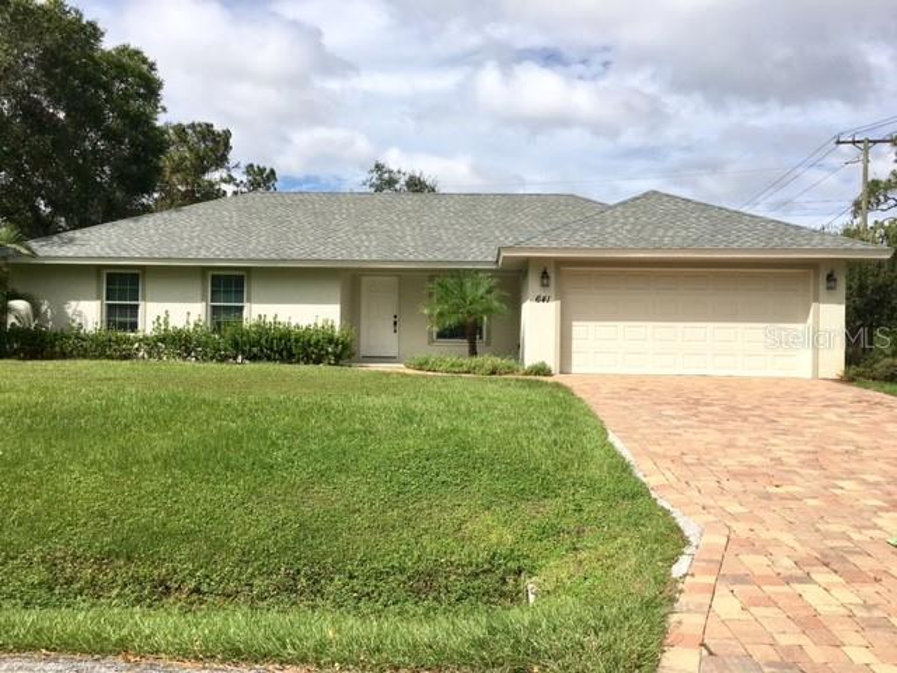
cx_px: 448
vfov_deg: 48.2
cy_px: 336
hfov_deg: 61.7
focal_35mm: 29
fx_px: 751
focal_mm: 4.15
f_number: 2.2
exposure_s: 1/2653
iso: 25
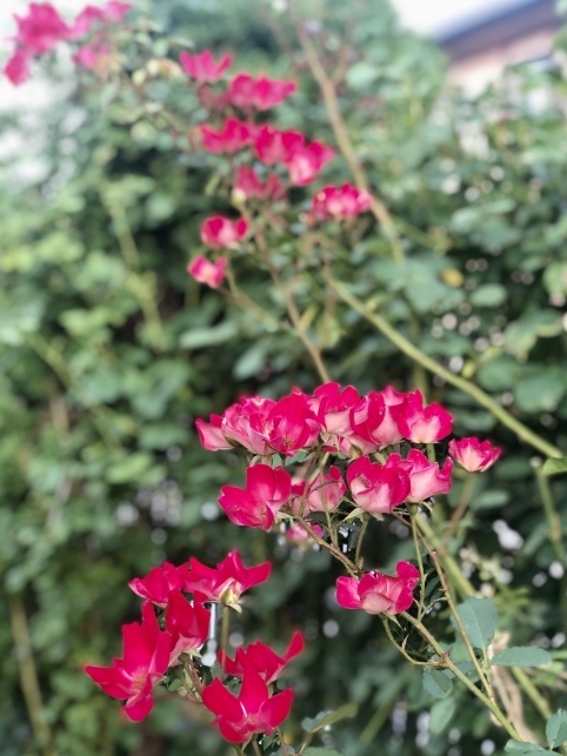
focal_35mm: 55
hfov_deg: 26.5
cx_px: 296
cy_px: 392
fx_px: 1202
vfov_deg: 34.9
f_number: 2.4
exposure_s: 1/60
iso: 50
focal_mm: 6
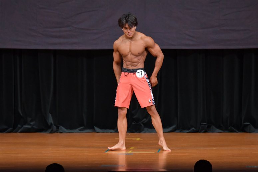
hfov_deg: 7.6
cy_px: 86
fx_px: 1934
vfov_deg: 5.1
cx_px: 129
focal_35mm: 270
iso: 5000
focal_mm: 180
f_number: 5.6
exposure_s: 1/400
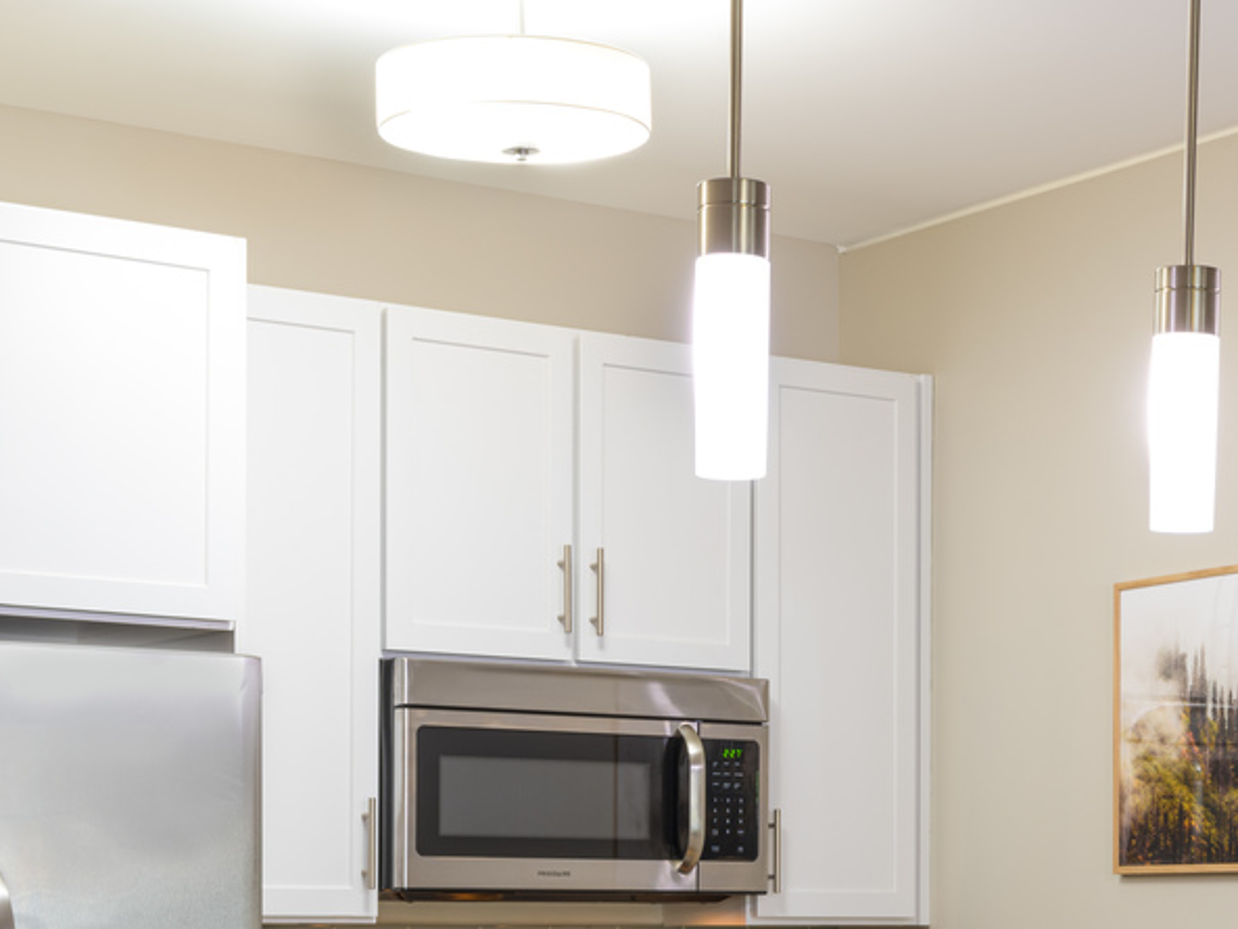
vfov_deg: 16.9
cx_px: 846
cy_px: 958
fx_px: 3041
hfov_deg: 22.9
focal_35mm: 85
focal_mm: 45
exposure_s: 5
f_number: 16
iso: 100
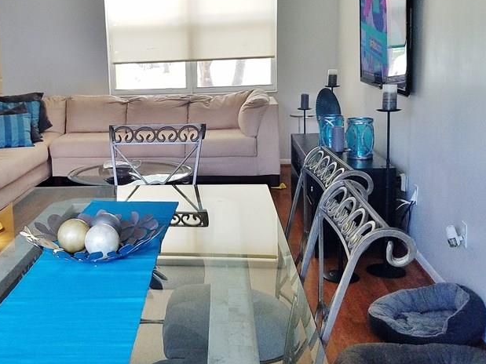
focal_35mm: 43
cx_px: 141
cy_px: 126
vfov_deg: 33.3
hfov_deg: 42.9
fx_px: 604
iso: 80
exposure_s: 1/60
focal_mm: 4.2
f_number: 1.7
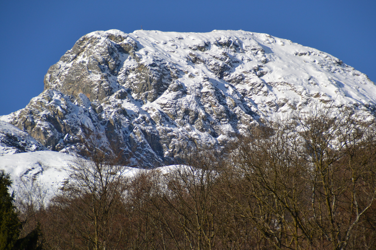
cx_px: 188
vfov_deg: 6.1
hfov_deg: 9.1
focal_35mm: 225
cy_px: 125
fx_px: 2350
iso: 400
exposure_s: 1/1600
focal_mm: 150
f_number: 6.3
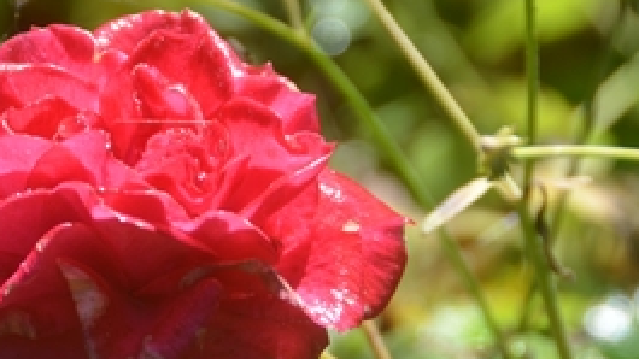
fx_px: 12012
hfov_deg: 3.0
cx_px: 142
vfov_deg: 1.7
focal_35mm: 709
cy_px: 310
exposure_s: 1/125
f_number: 8
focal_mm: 200
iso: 110
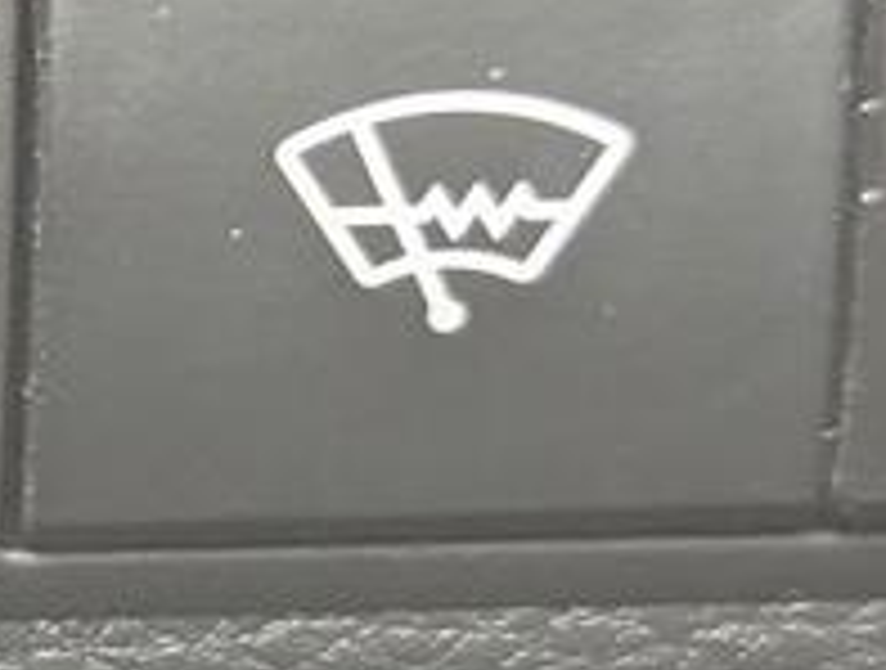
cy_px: 661
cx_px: -906
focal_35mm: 310
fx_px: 7959
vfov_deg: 4.8
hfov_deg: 6.2
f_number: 1.85
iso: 207
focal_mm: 6.81
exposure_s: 1/58.4
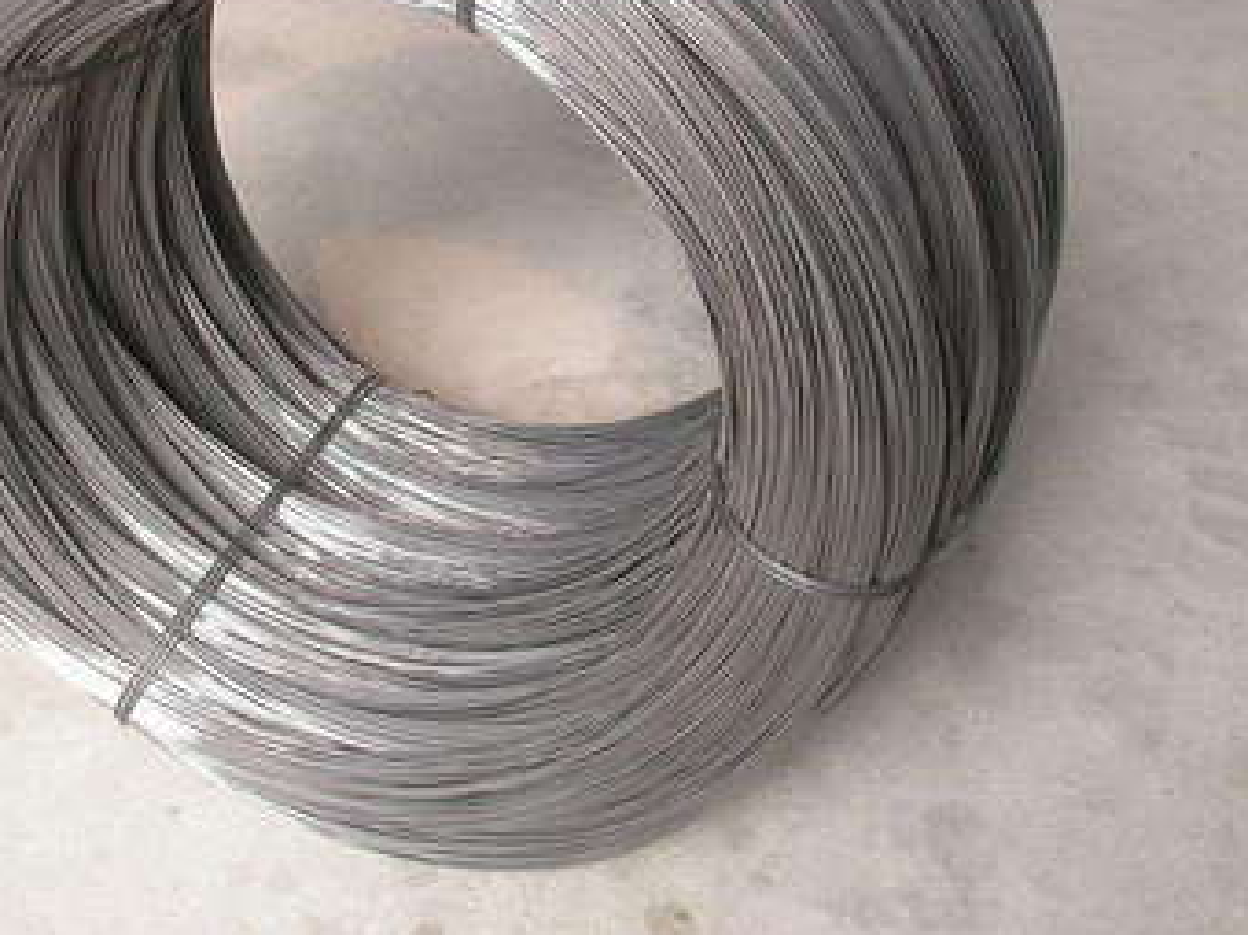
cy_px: 252
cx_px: 475
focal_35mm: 56
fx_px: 2018
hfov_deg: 34.2
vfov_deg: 25.8
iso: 100
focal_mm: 7.85
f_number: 3.7
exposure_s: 1/30
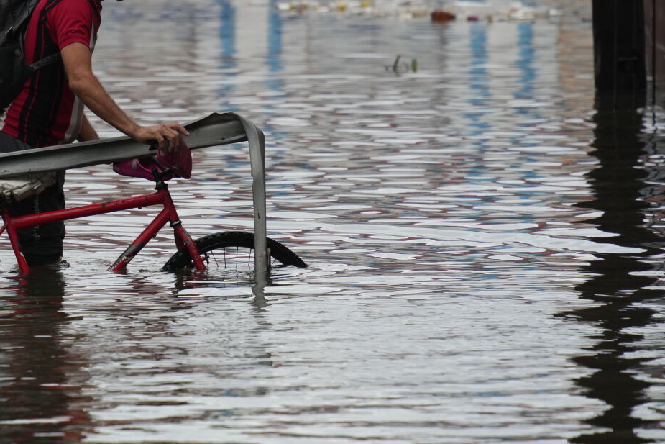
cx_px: 73
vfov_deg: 3.6
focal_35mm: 381
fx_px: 7039
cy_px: 115
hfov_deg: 5.4
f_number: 6.3
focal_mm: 200
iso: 500
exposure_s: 1/800
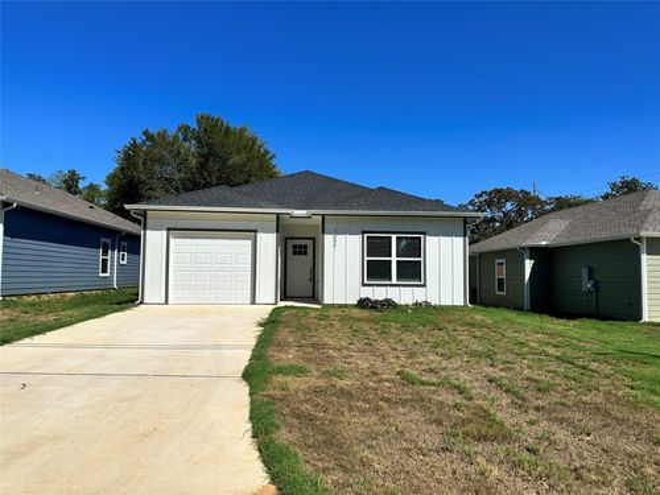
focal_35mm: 24
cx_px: 330
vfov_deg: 56.8
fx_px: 458
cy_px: 248
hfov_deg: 71.6
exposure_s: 1/8197
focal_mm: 6.86
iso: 80
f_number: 1.78
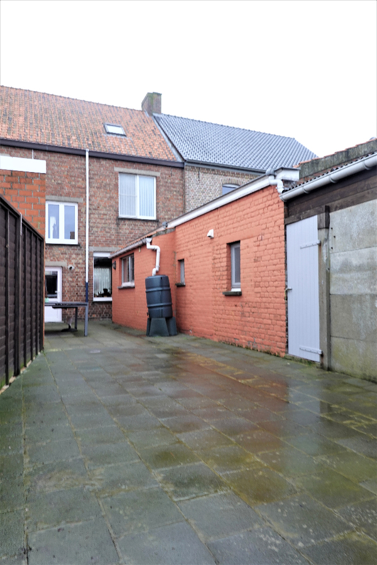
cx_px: 188
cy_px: 282
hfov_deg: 53.1
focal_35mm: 24
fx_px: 377
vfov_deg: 73.7
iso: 200
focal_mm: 9
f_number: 5
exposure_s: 1/30
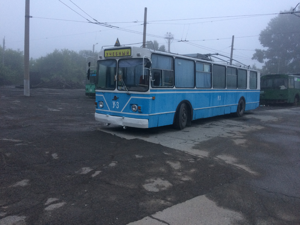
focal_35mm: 29
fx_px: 251
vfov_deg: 48.2
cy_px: 112
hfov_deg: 61.7
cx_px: 150
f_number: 2.2
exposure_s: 1/33
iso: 80
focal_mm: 4.15
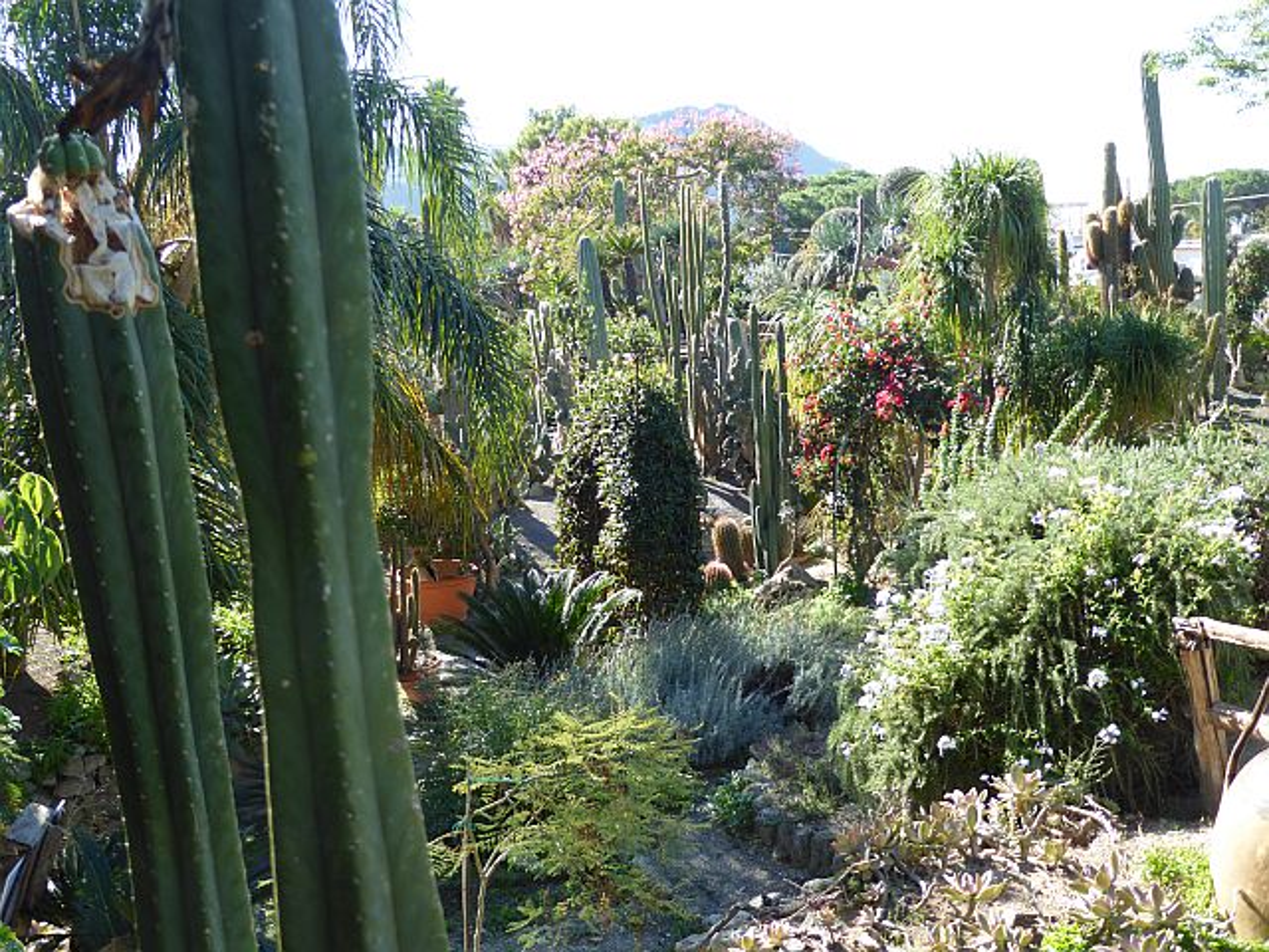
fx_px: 1430
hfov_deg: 47.9
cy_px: 476
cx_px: 634
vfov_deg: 36.8
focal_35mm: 39
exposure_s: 1/160
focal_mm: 6.7
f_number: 3.7
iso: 100
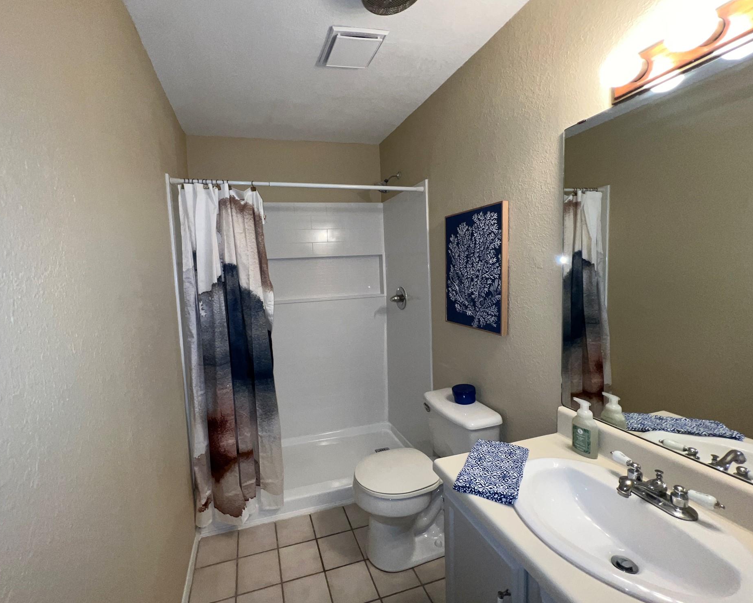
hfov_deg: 100.4
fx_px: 312
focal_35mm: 14
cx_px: 338
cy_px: 298
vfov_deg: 88.0
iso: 80
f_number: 1.8
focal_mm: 1.57
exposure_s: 1/60
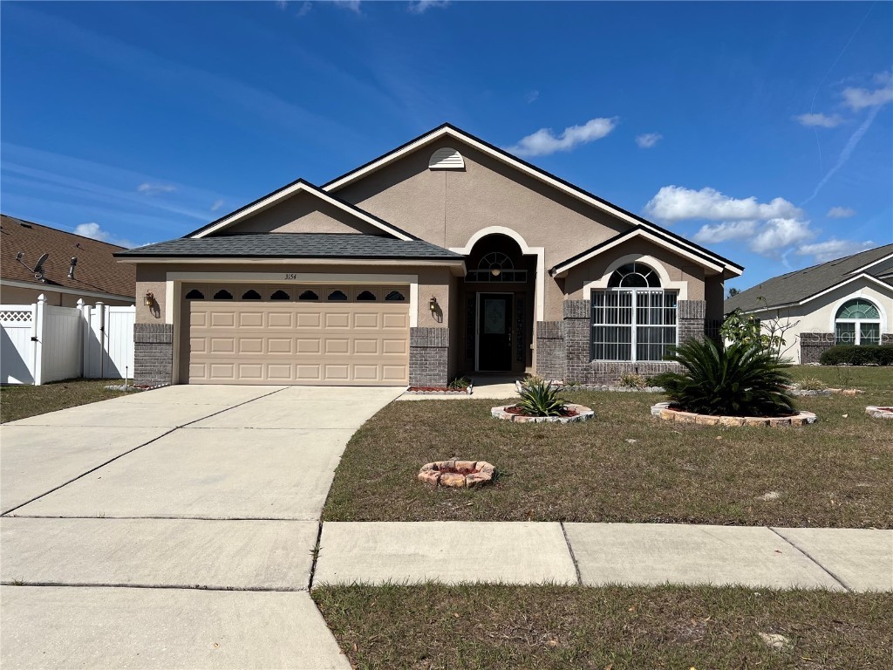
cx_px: 446
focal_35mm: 26
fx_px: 671
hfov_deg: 67.3
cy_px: 335
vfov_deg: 53.1
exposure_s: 1/8000
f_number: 1.5
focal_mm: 5.7
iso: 50
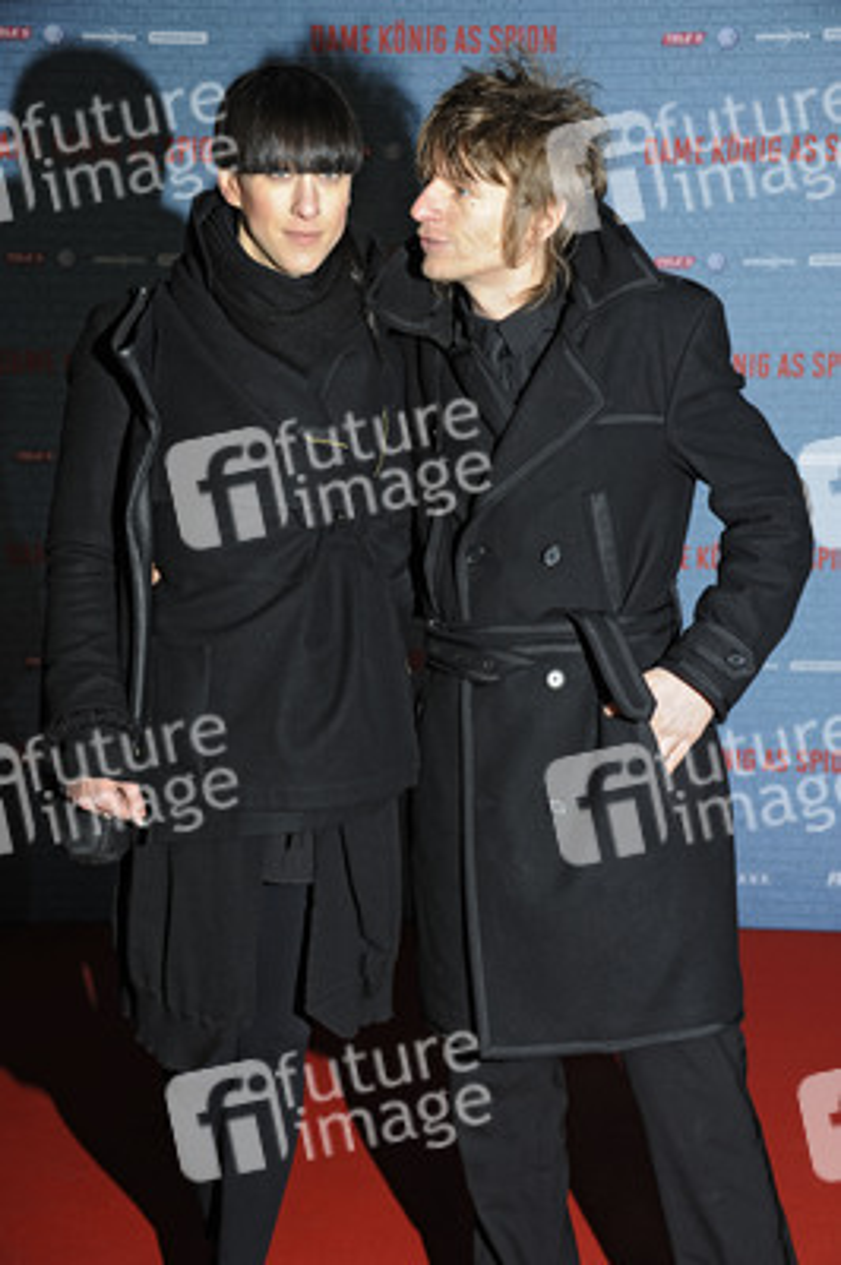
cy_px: 632
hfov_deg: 23.3
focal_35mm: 58
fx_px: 2036
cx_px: 420
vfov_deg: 34.5
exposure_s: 1/160
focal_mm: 58
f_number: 5.6
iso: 800
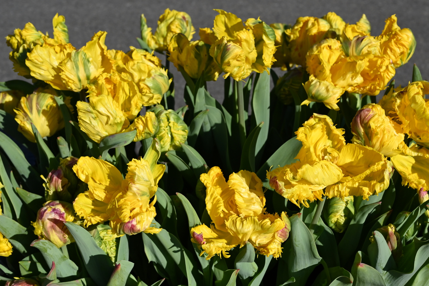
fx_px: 596
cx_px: 214
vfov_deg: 27.0
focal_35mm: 50
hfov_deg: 39.6
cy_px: 143
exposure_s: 1/2000
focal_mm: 50
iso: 640
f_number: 10
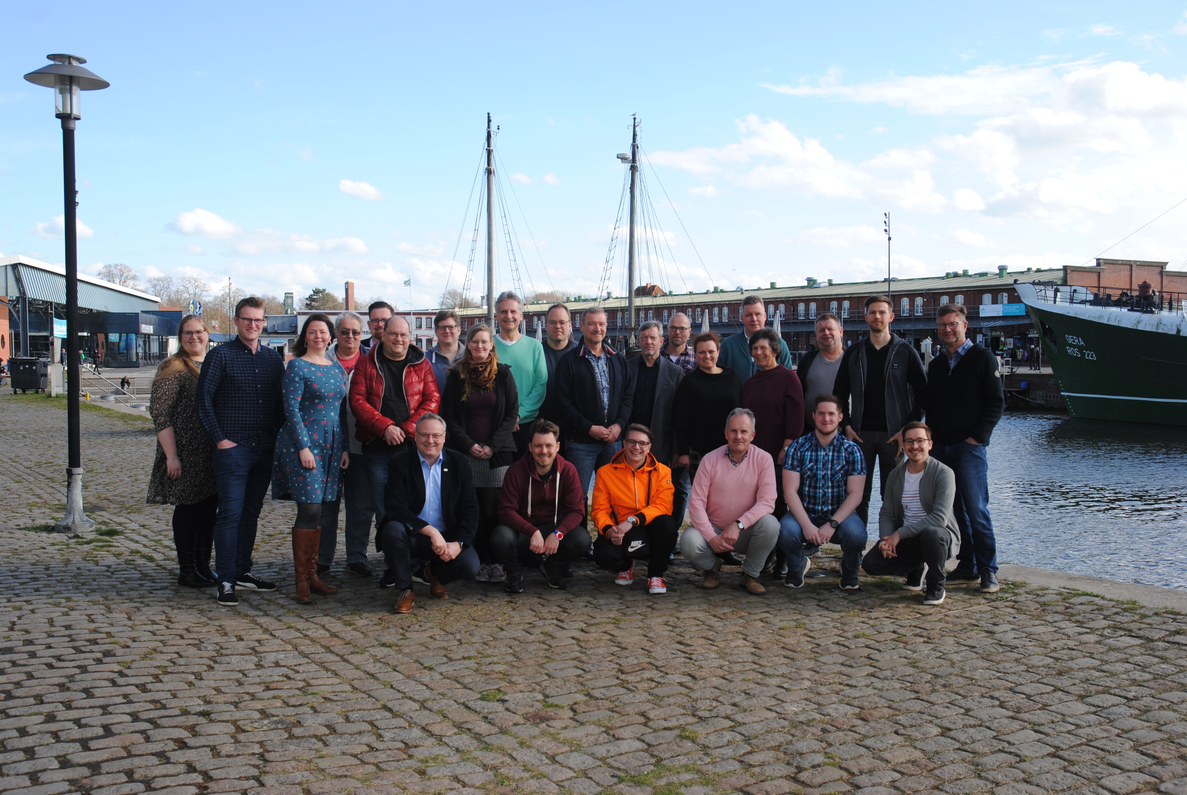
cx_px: 594
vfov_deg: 35.6
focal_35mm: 38
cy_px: 398
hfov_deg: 51.2
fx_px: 1238
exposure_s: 1/200
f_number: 5.6
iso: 100
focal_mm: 25
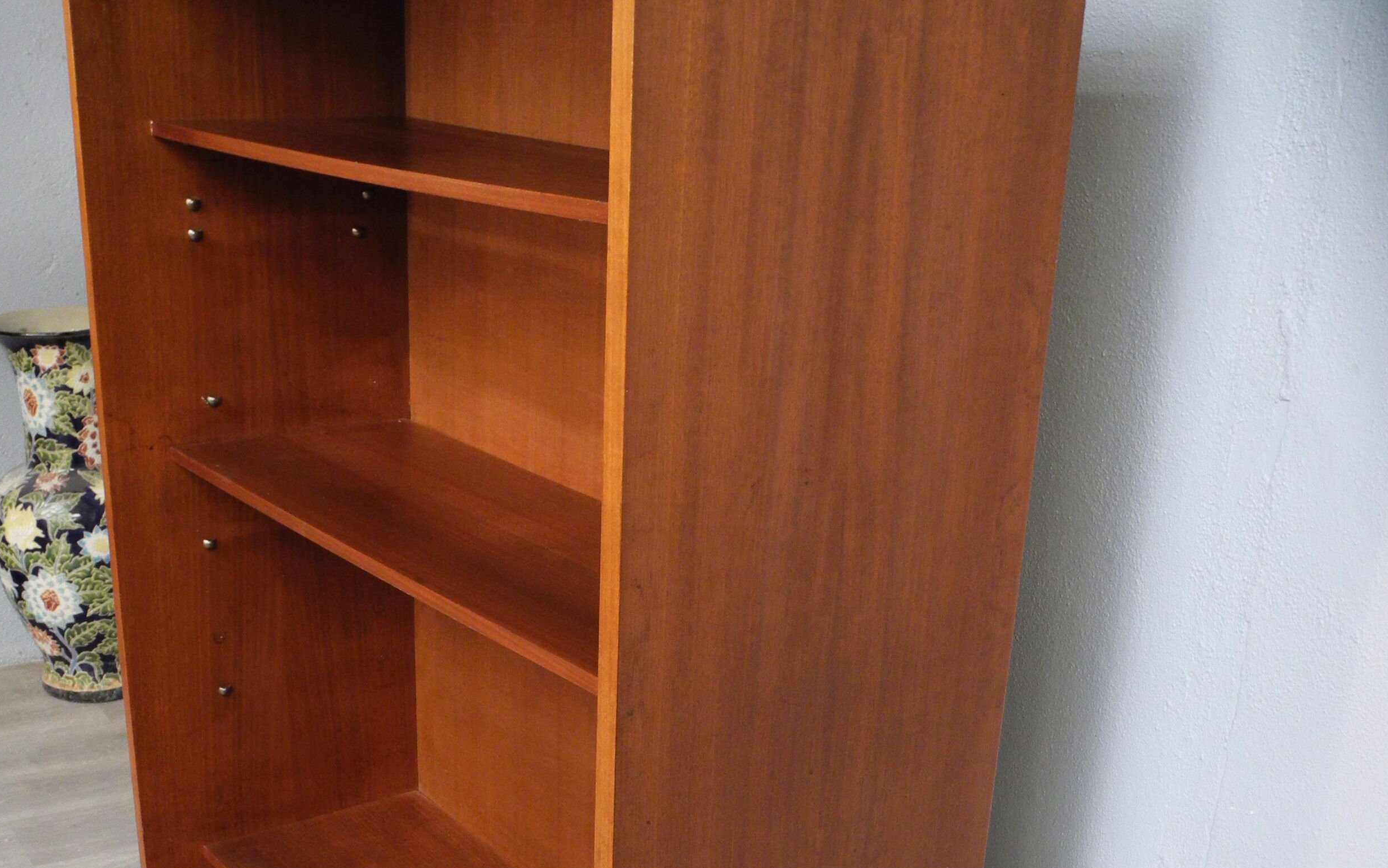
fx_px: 1664
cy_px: 768
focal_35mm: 44
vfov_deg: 28.2
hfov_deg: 45.3
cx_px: 675
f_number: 2.8
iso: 400
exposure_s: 1/19
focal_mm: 6
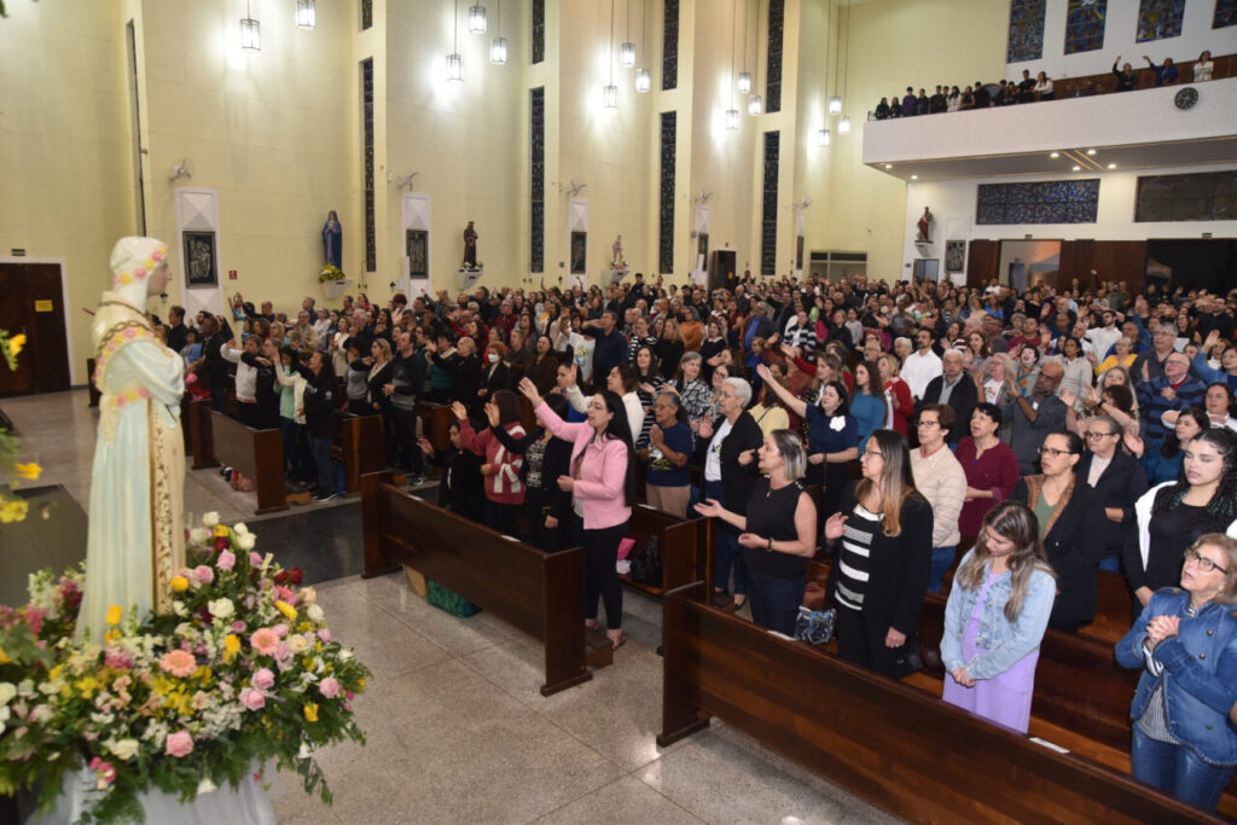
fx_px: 825
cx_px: 618
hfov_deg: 73.7
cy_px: 412
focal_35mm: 24
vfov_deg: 53.1
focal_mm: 24
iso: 1250
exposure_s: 1/80
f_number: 5
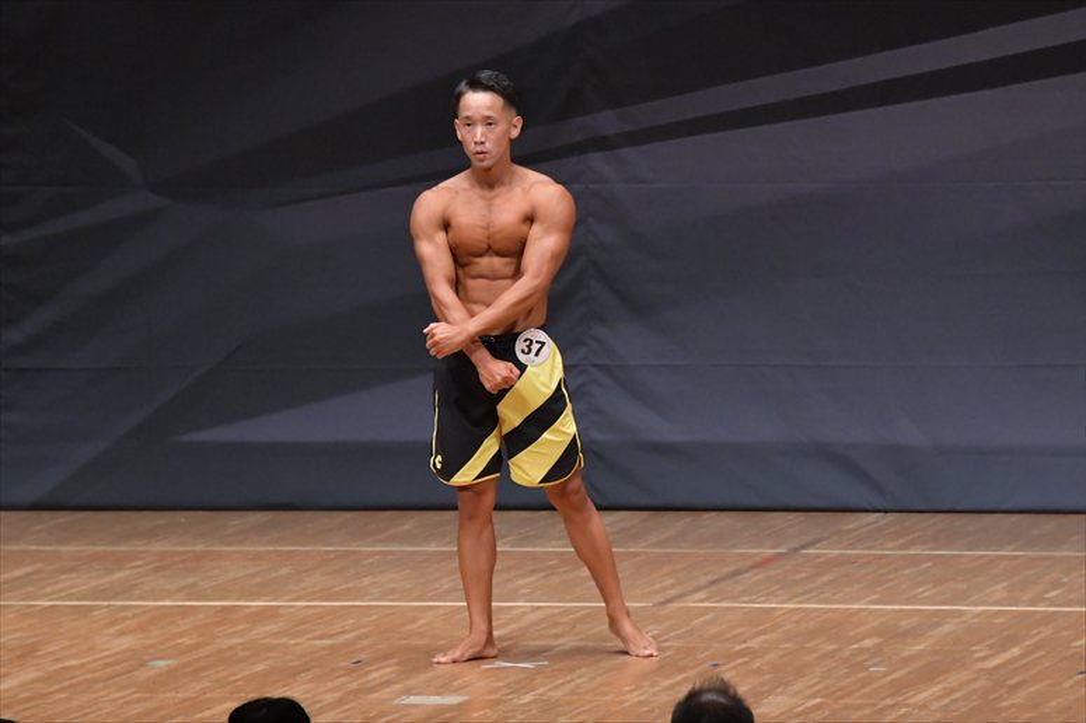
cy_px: 362
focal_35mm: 285
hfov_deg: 7.2
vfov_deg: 4.8
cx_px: 543
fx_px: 8593
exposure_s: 1/400
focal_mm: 190
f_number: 5.6
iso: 6400
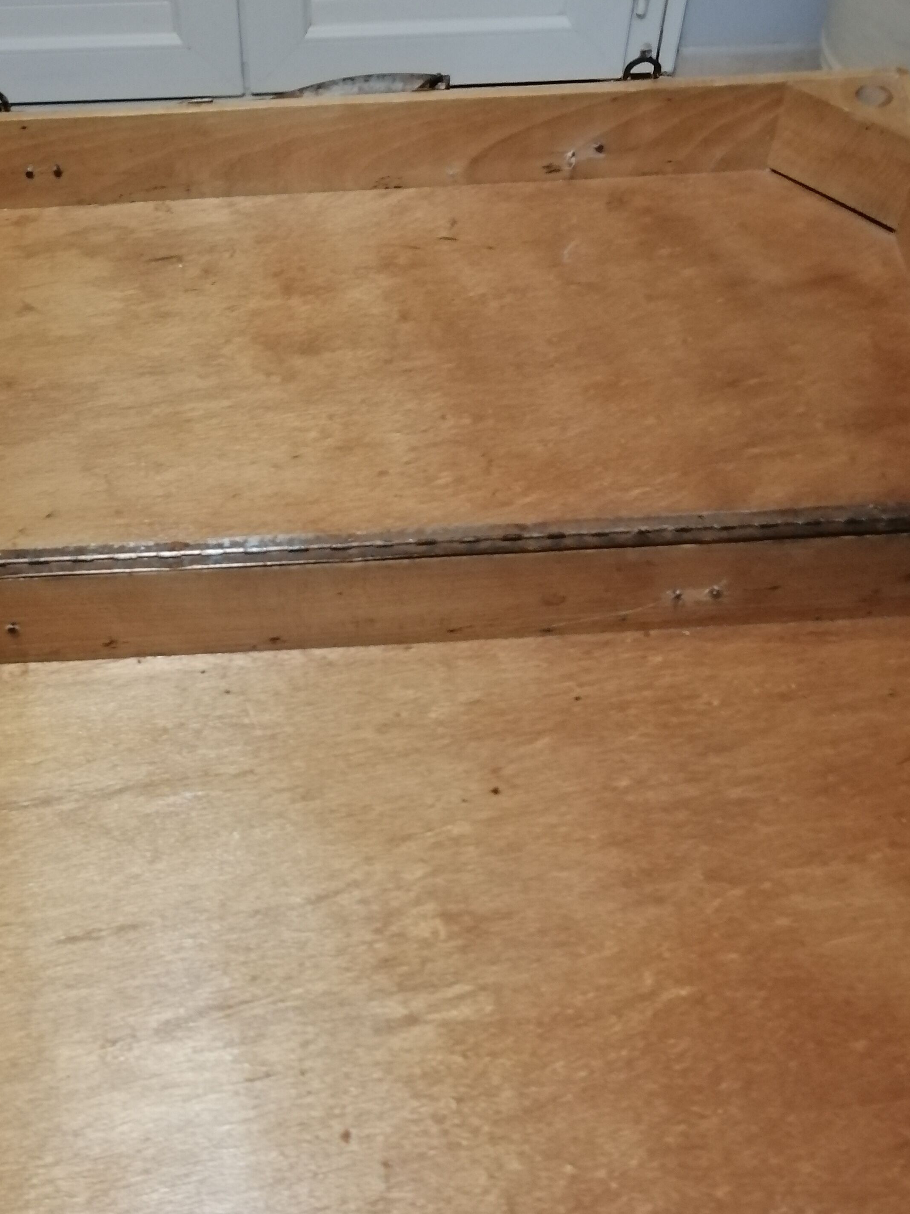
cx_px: 334
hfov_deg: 34.1
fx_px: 1472
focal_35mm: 42
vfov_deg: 44.2
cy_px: 806
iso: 500
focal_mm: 3.96
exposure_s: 1/20
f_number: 1.8
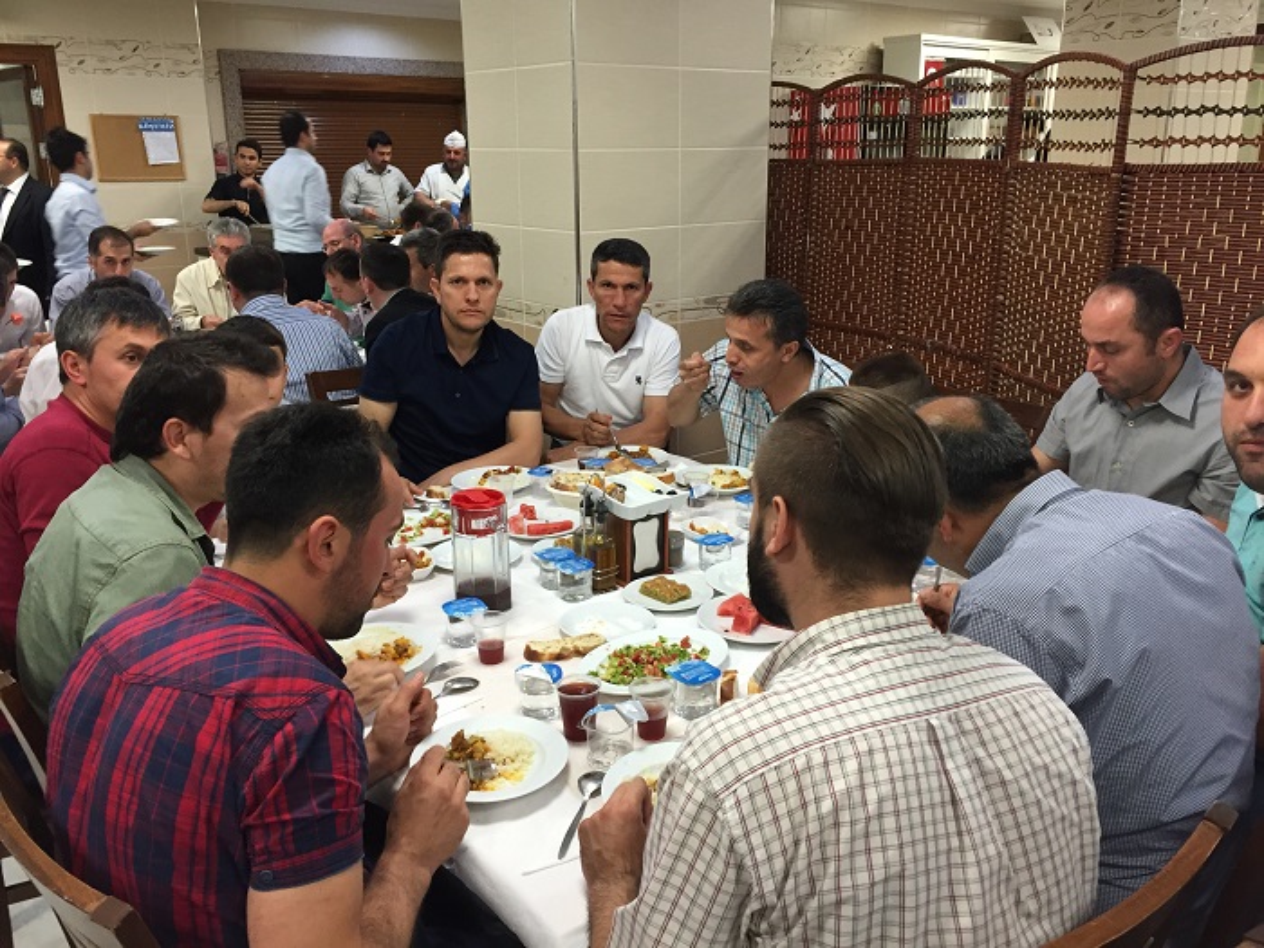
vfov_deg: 48.2
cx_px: 632
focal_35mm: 29
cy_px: 474
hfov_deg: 61.7
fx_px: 1059
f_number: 2.2
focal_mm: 4.15
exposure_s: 1/30
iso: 100
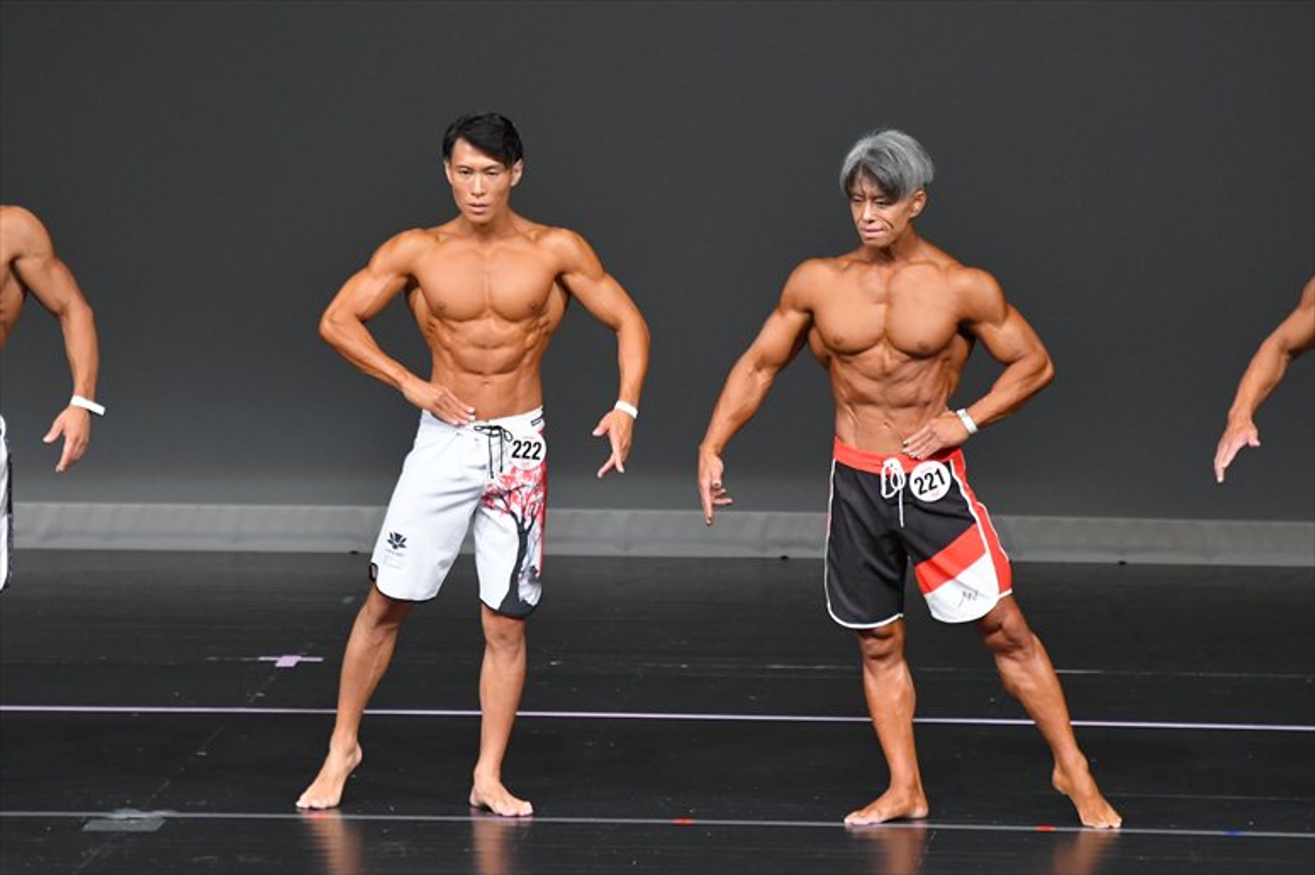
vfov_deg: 4.4
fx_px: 11501
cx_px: 658
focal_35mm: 315
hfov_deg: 6.5
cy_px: 438
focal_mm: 210
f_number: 5.6
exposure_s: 1/400
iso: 4000
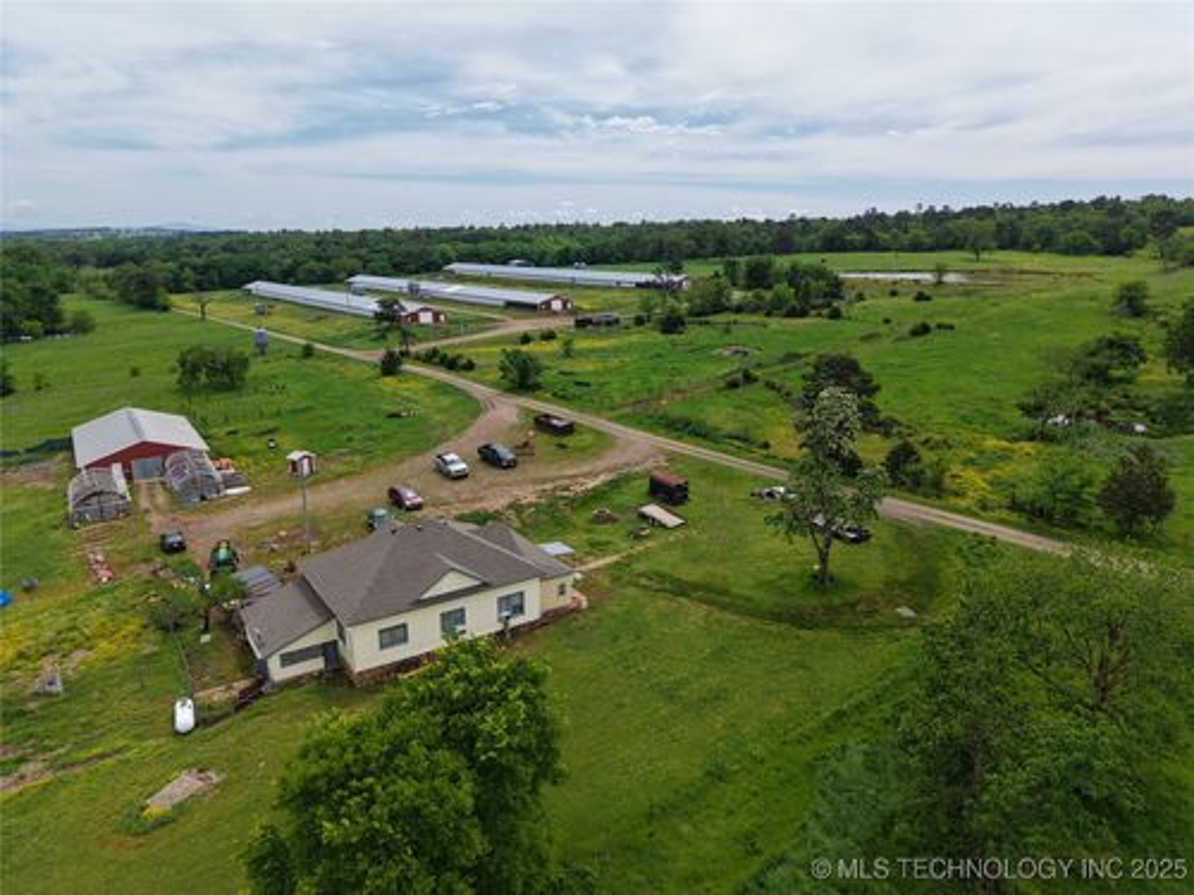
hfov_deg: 71.6
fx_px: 828
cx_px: 597
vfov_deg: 56.8
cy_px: 448
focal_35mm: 24
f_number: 1.8
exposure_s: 1/5000
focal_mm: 8.67
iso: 180
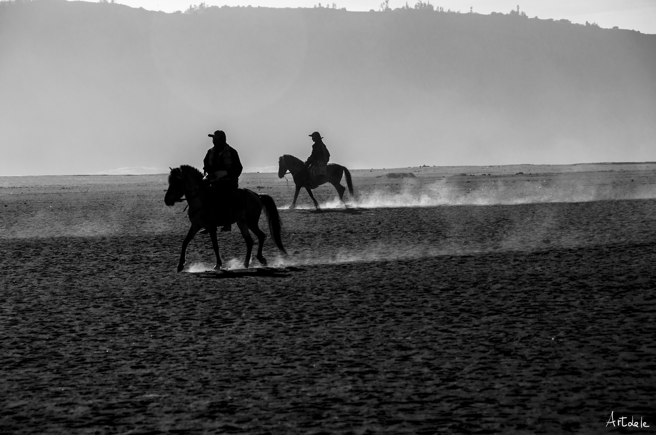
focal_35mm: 142
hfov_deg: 14.4
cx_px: 328
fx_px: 2593
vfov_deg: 9.6
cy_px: 218
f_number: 9
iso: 200
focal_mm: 95
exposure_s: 1/250
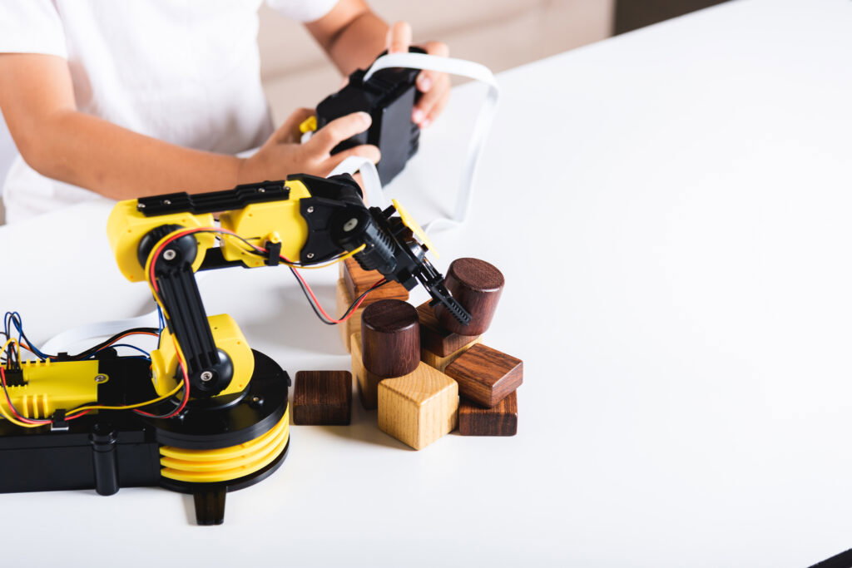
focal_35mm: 105
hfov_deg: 19.5
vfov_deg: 13.0
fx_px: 2485
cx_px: 426
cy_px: 284
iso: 100
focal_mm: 105
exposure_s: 1/200
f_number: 4.5
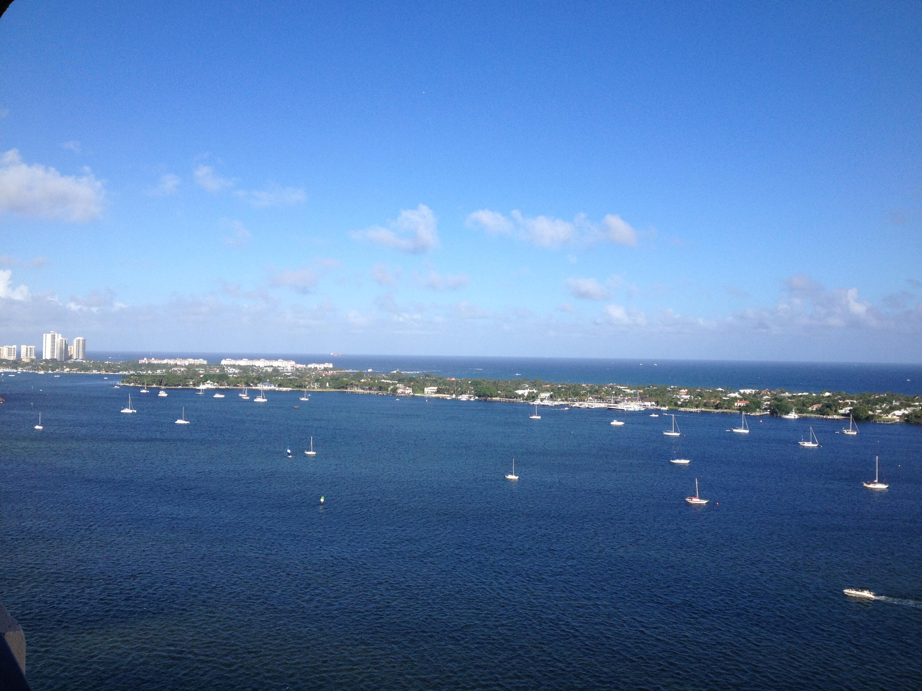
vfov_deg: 40.7
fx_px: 932
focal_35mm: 35
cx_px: 461
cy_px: 346
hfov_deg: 52.6
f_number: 2.4
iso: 50
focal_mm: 4.28
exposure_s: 1/2208
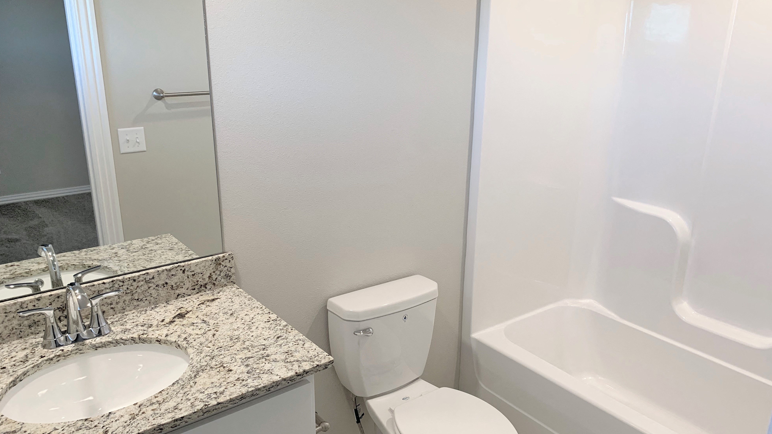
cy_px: 229
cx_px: 390
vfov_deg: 40.2
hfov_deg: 66.1
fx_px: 594
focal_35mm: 29
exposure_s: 1/60
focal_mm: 4.25
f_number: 1.8
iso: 64
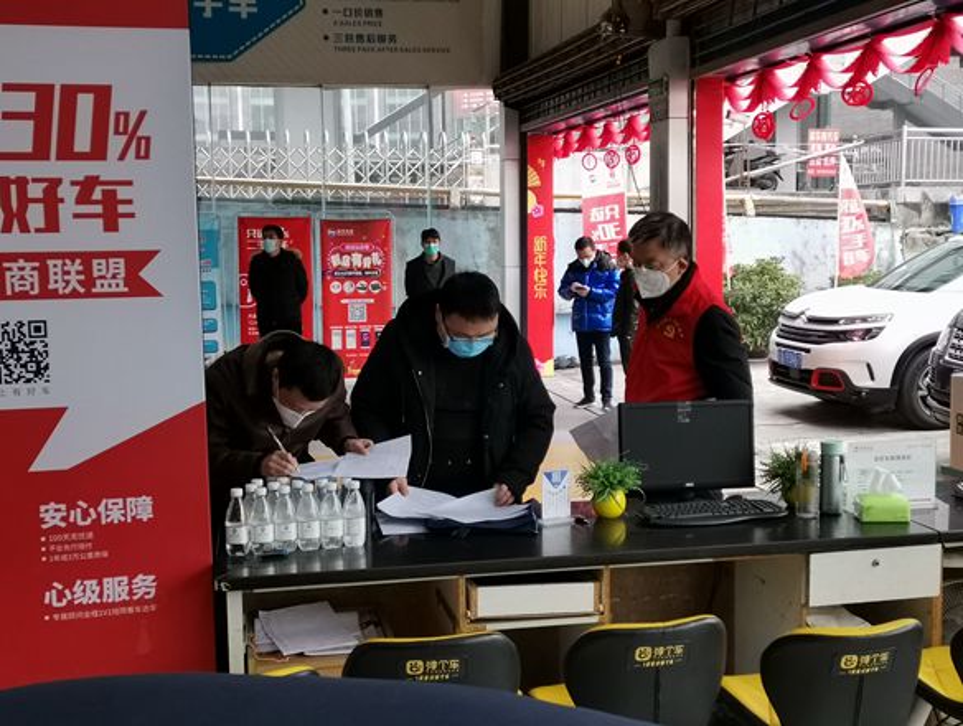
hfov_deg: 44.7
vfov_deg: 34.4
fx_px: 1170
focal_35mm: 42
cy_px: 363
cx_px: 482
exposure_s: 1/100
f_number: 1.8
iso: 250
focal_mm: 4.75
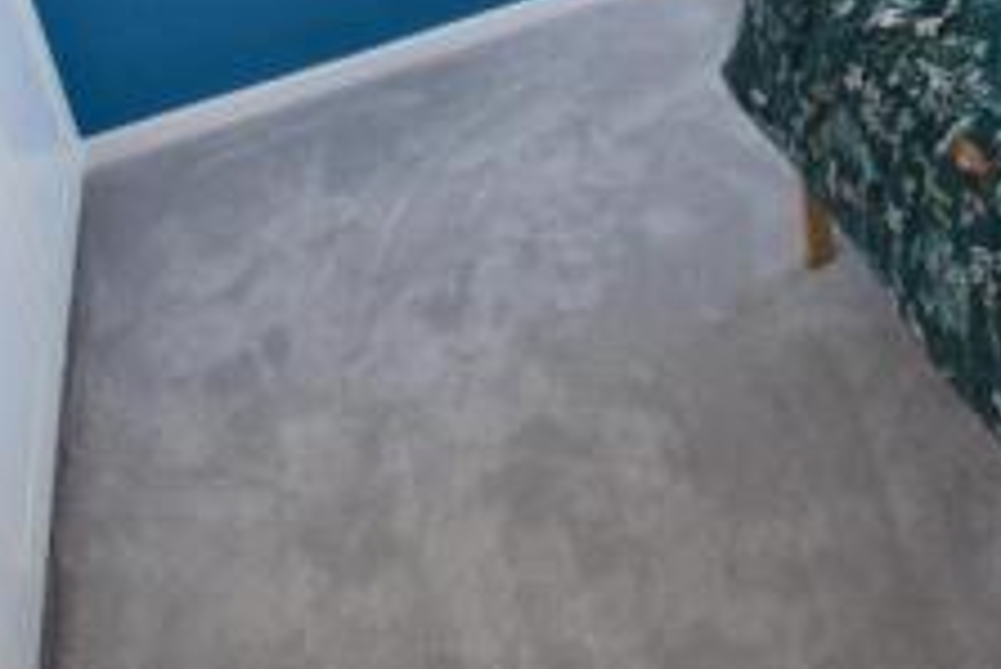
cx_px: 985
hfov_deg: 39.6
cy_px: -294
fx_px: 1224
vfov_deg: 24.7
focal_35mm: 44
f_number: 4
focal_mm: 10
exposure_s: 1/250
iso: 400
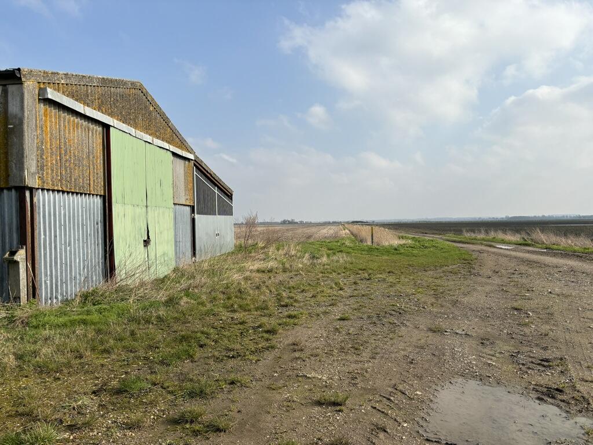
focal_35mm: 26
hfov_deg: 67.3
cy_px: 222
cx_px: 296
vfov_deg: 53.1
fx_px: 445
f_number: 1.6
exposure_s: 1/5076
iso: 50
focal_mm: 5.96
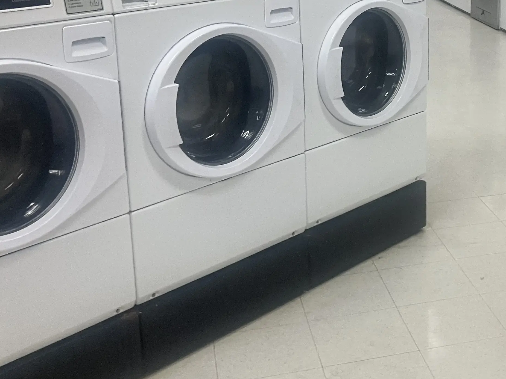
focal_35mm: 61
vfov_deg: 23.8
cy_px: 94
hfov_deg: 30.1
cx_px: 474
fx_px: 892
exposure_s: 1/60
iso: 64
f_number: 1.8
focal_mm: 3.99
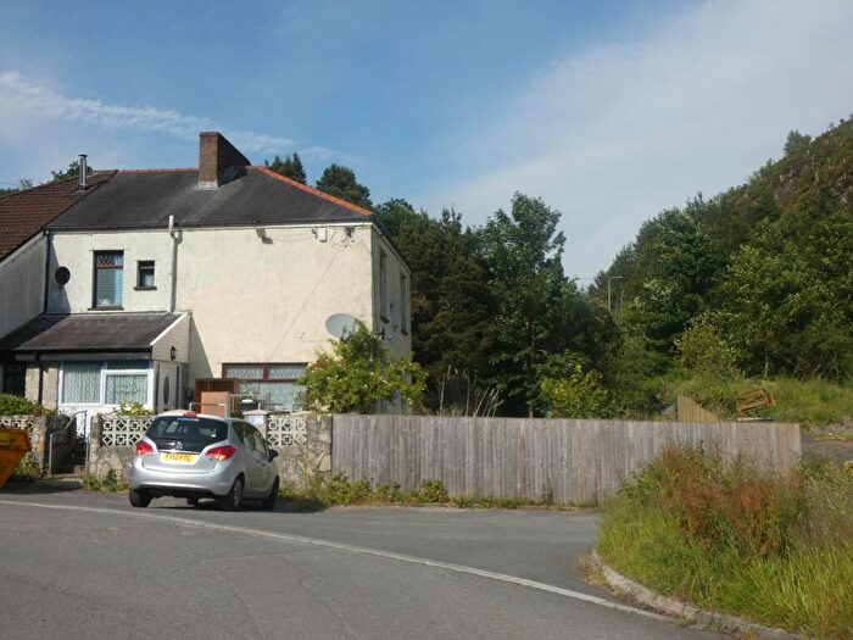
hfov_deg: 51.4
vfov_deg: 39.7
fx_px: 887
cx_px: 426
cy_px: 320
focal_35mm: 36
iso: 80
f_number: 3.5
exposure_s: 1/1300
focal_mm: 6.5
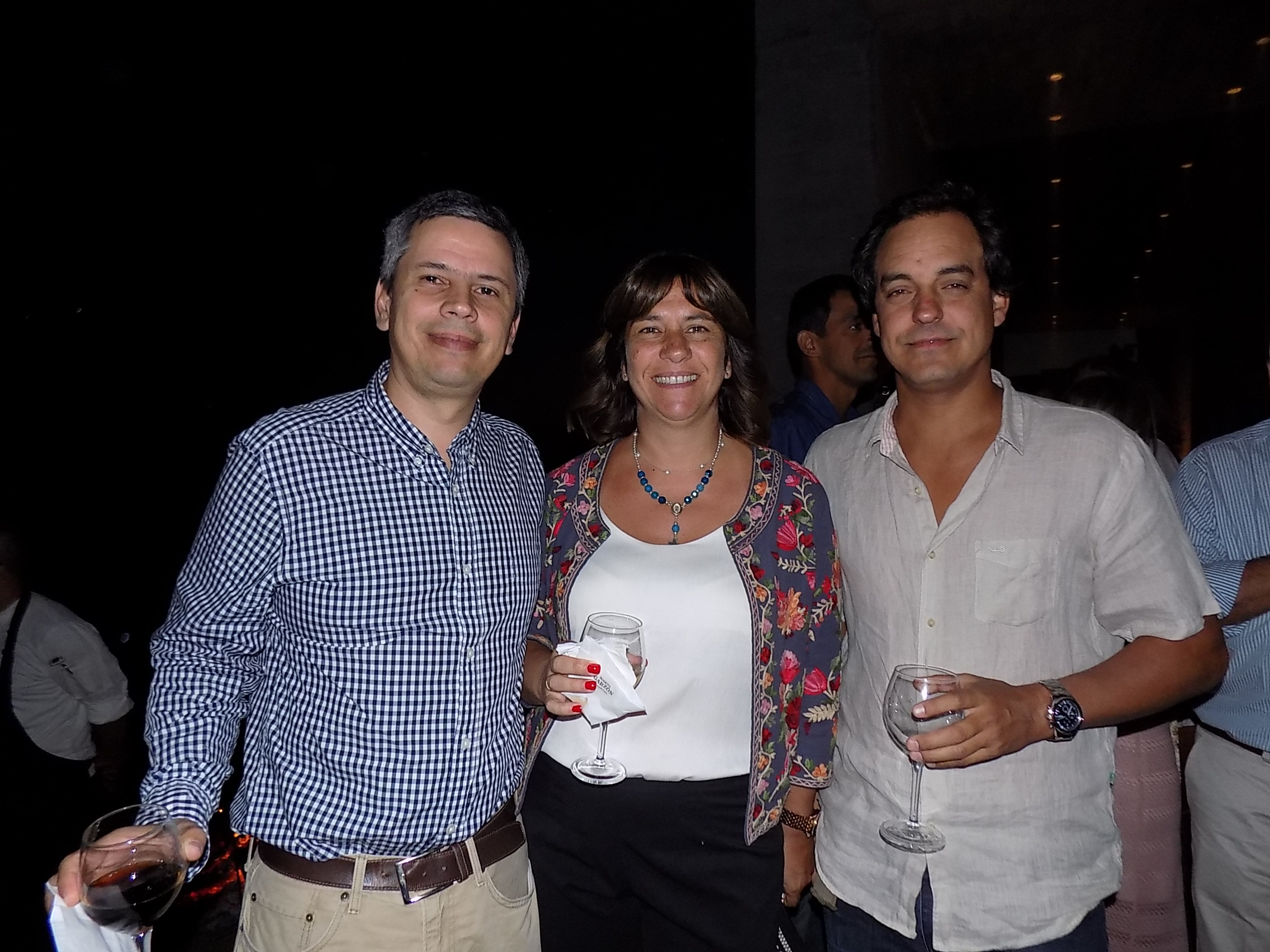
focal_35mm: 23
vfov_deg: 58.9
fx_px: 844
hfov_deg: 73.9
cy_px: 476
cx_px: 635
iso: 200
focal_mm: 4
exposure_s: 1/30
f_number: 3.1
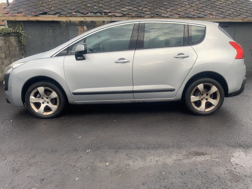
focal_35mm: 26
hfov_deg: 67.3
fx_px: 189
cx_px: 126
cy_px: 94
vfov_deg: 53.1
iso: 25
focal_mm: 4.25
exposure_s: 1/267
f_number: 1.8
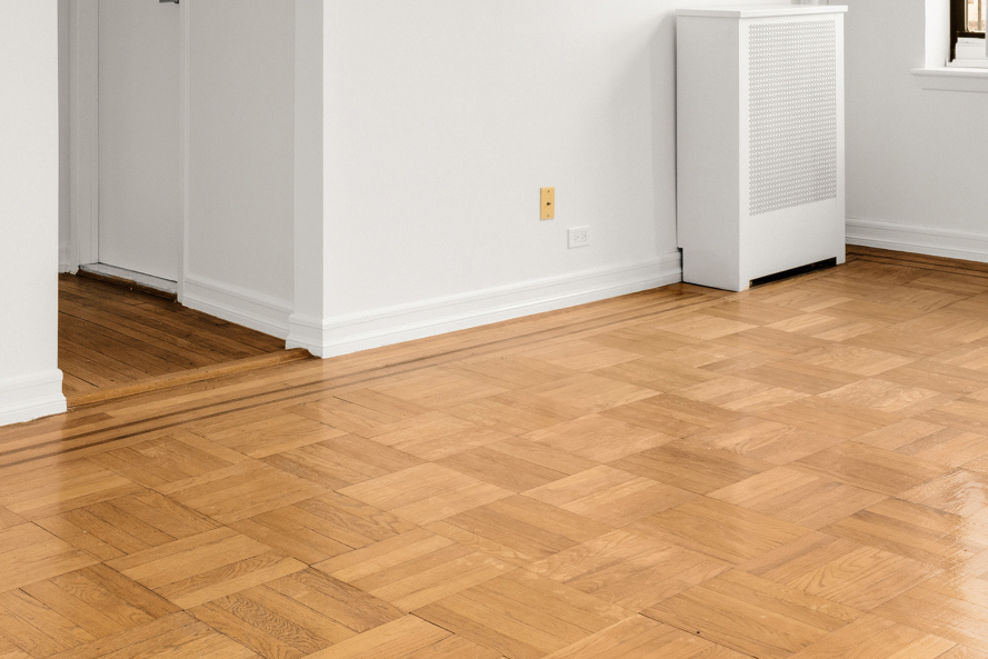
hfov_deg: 36.9
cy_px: -56
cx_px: 466
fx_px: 1482
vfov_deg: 23.6
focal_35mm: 54
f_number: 11
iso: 400
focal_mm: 16
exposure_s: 3.2
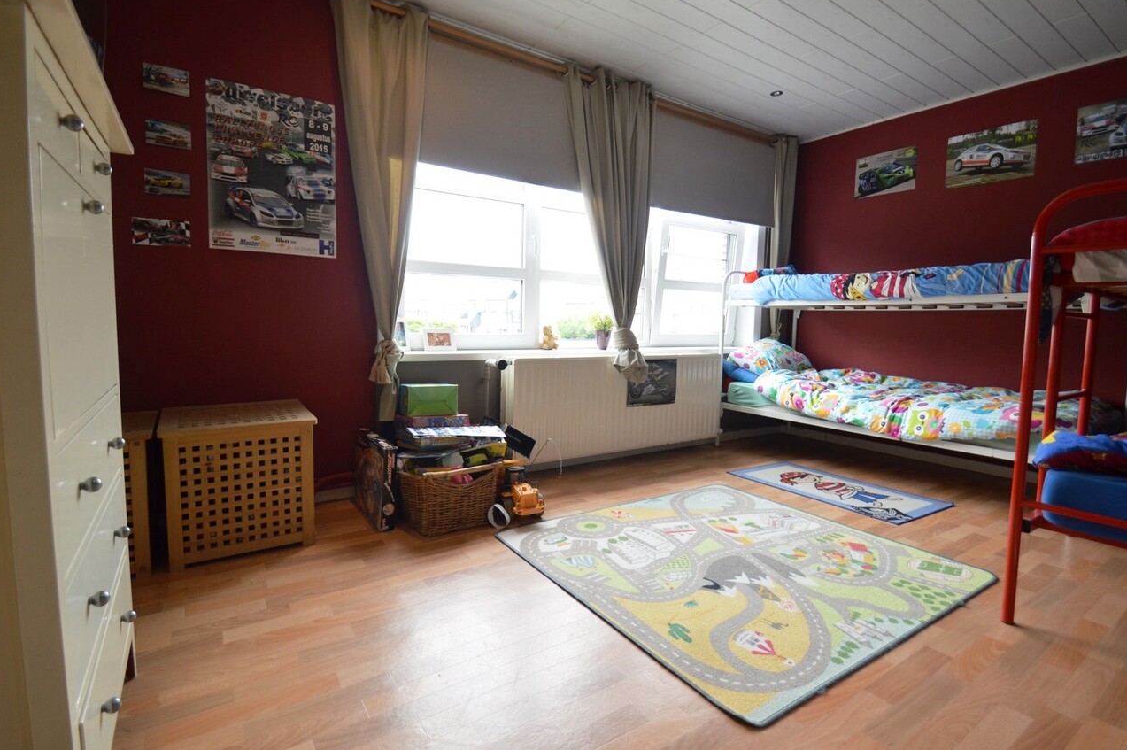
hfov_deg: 91.5
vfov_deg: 68.7
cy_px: 360
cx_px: 594
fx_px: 548
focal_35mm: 18
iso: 400
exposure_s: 1/60
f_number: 4
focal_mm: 11
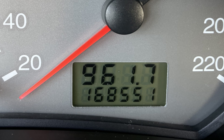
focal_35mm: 43
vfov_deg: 28.6
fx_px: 262
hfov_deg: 45.7
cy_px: 11
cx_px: 80
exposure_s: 1/121
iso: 80
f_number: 1.6
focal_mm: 4.2
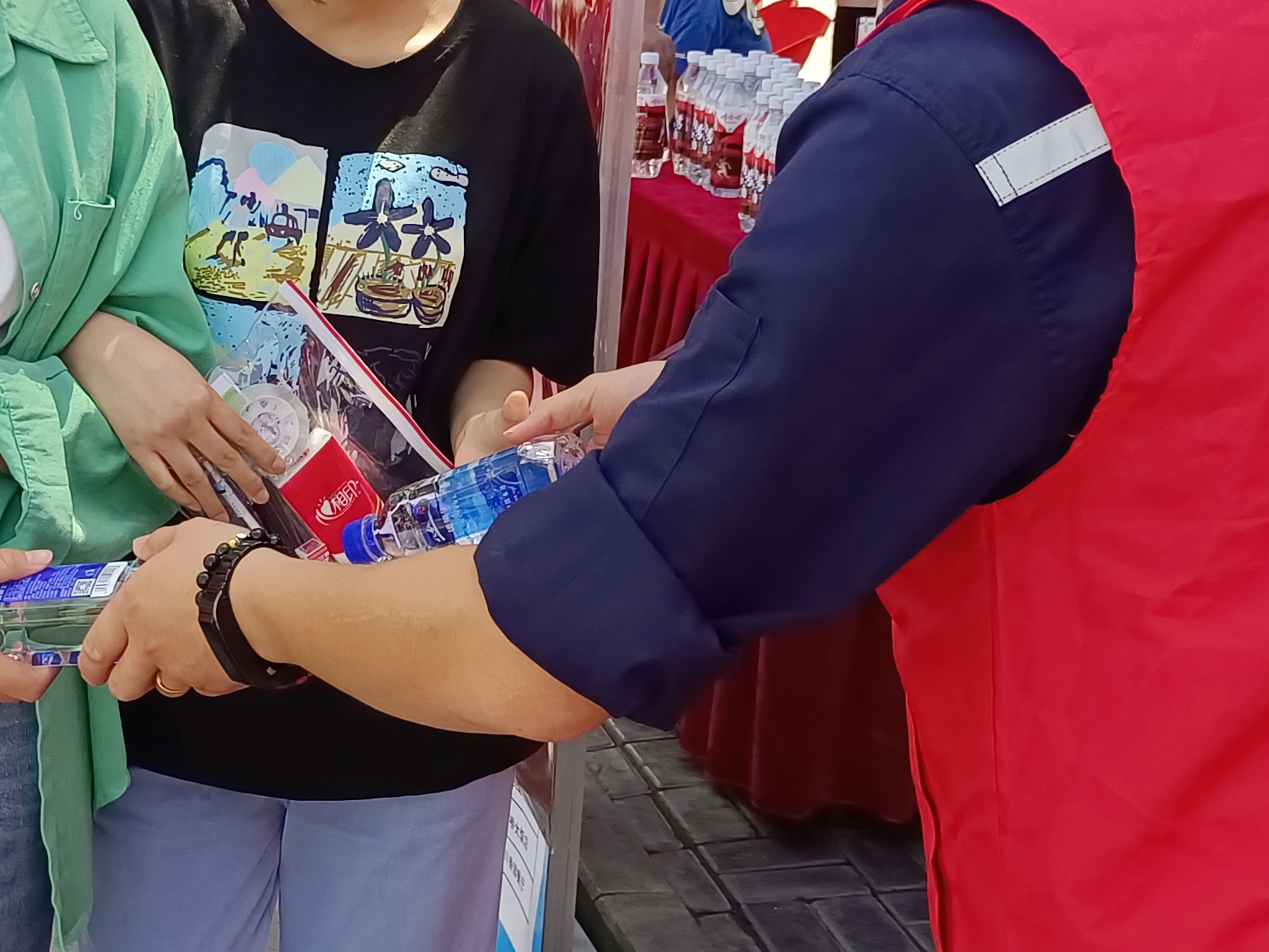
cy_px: 522
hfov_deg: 29.2
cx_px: 426
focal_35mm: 66
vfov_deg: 22.2
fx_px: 2420
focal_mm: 4.71
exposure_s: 1/201
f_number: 1.79
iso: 100
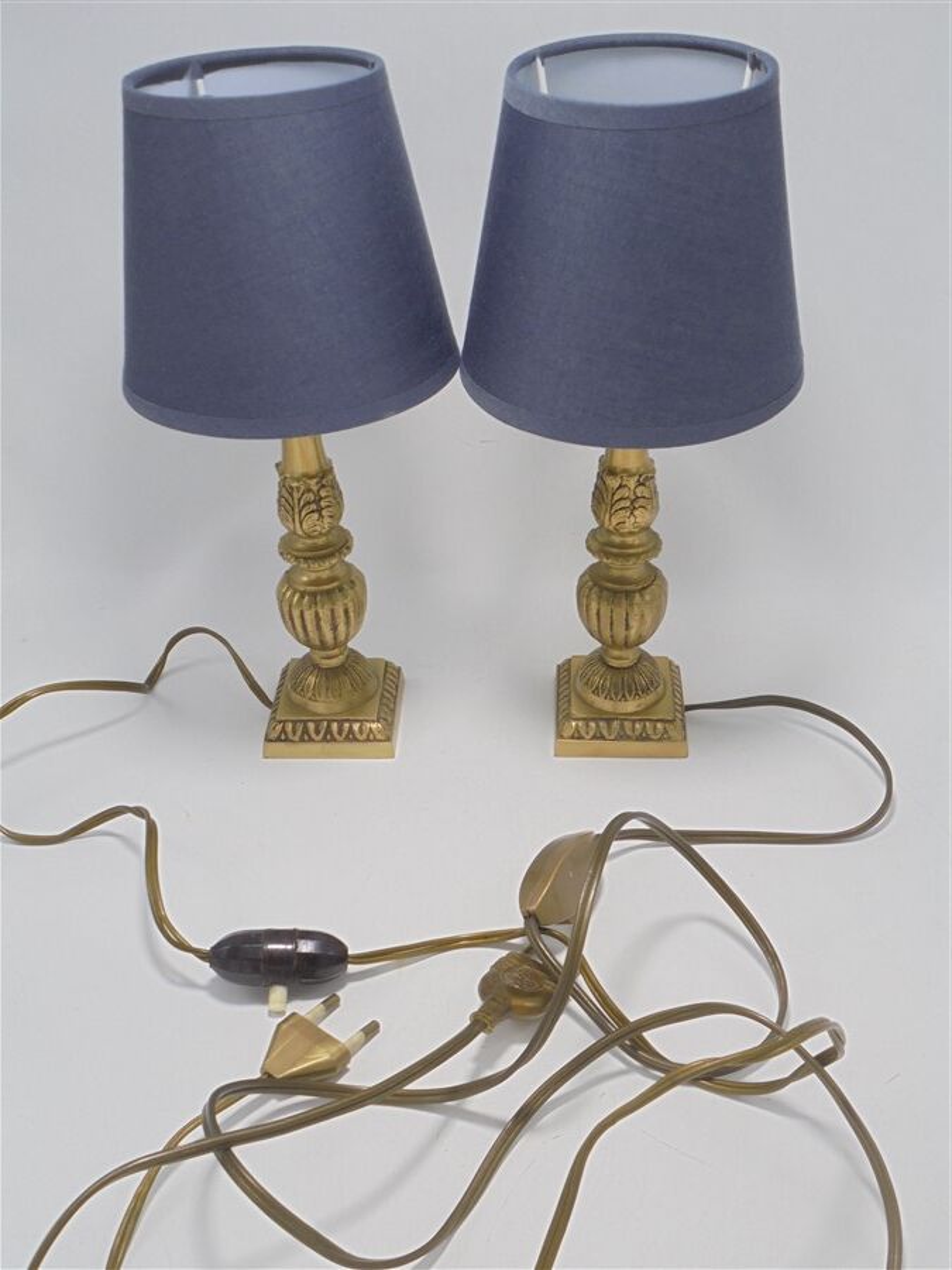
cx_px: 476
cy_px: 635
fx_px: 1393
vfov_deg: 49.0
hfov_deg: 37.7
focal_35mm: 38
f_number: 4.2
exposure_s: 1/40
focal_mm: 6.9
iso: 100
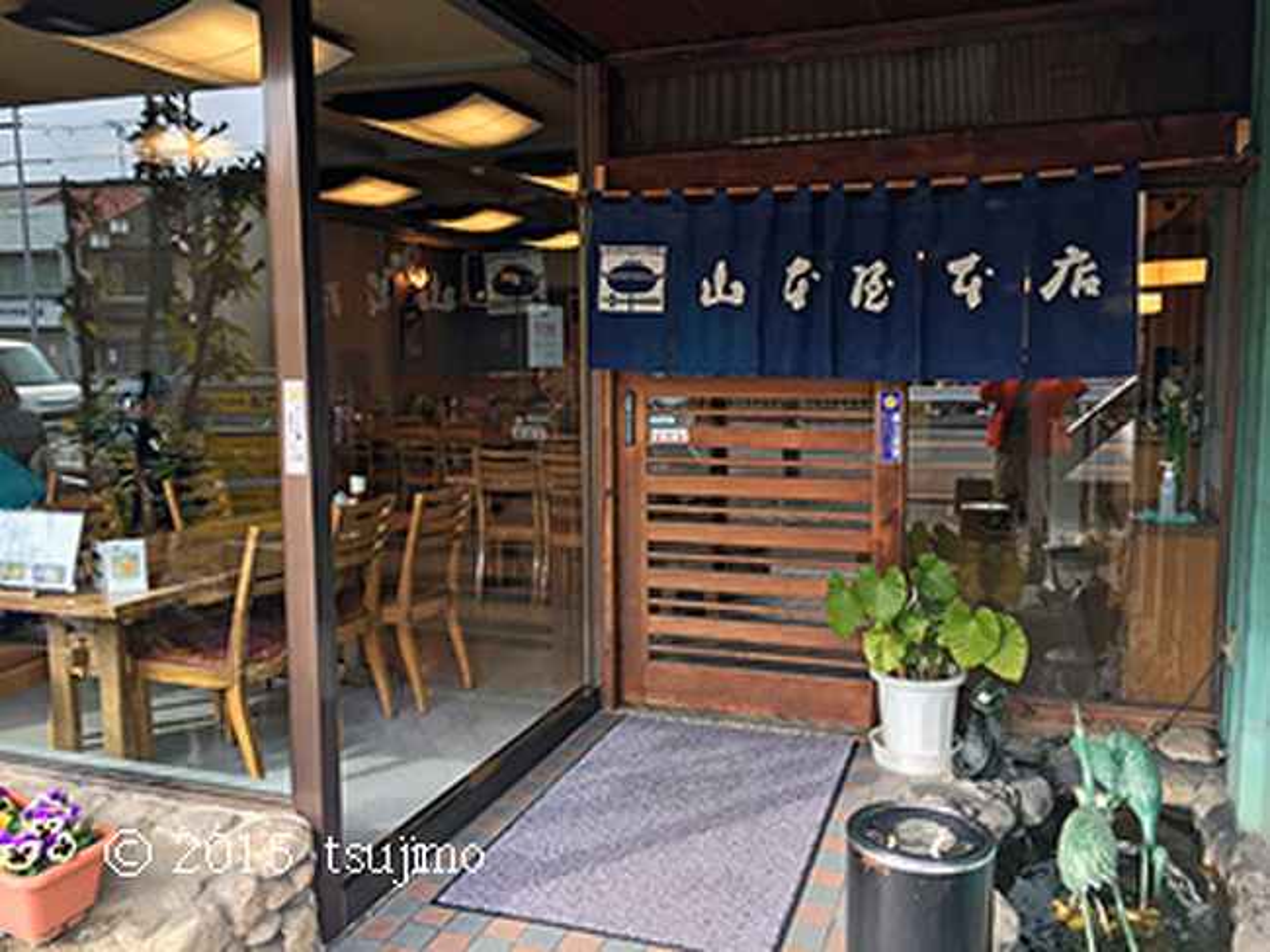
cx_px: 635
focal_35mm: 29
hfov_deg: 61.7
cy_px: 476
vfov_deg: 48.2
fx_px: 1064
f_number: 2.2
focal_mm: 4.15
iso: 50
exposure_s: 1/120
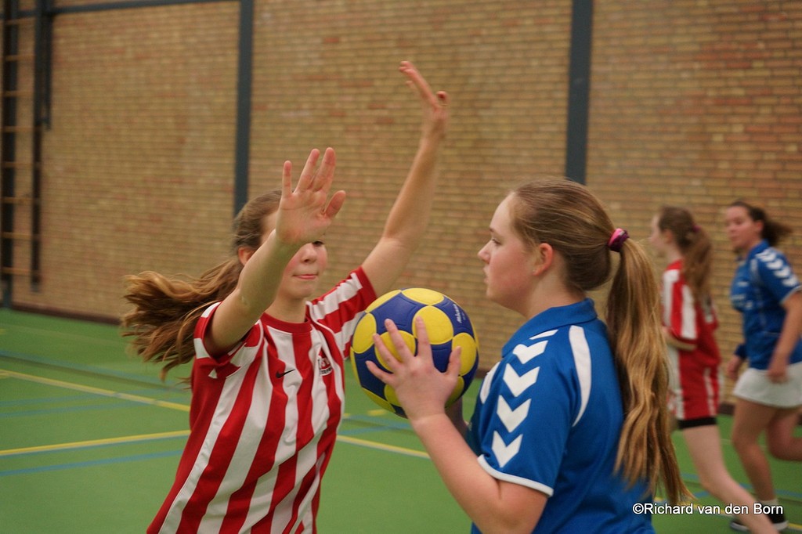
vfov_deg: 18.2
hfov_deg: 27.0
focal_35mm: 75
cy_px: 267
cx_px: 401
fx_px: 1670
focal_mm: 50
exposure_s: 1/200
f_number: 2.8
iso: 800
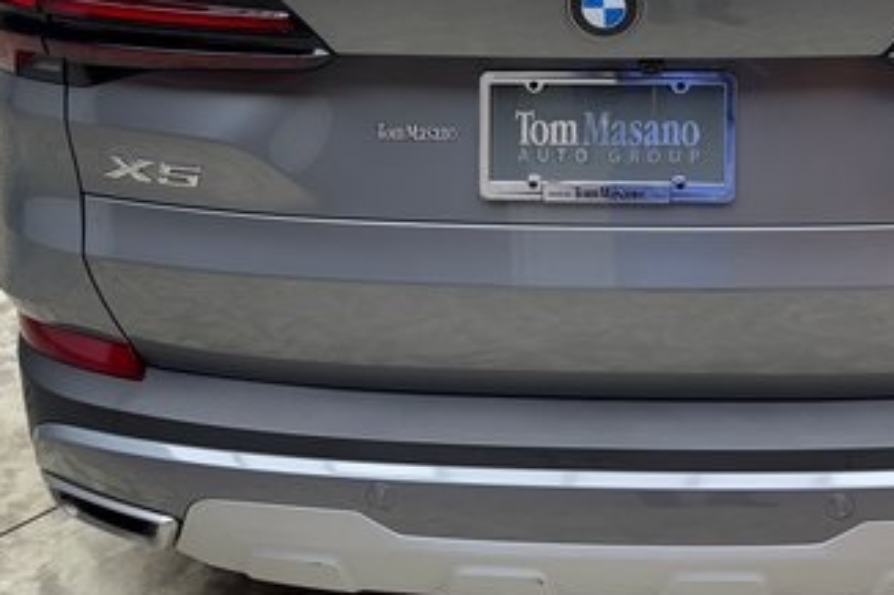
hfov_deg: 39.8
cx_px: 603
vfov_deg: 26.5
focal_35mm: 49
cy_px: 55
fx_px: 1216
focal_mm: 6.76
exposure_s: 1/120
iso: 80
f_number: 1.78
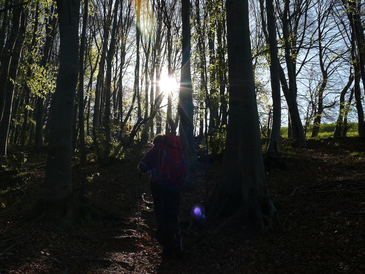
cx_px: 182
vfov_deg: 40.7
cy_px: 137
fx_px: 369
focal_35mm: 35
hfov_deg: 52.6
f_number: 4.5
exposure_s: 1/320
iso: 100
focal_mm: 7.4
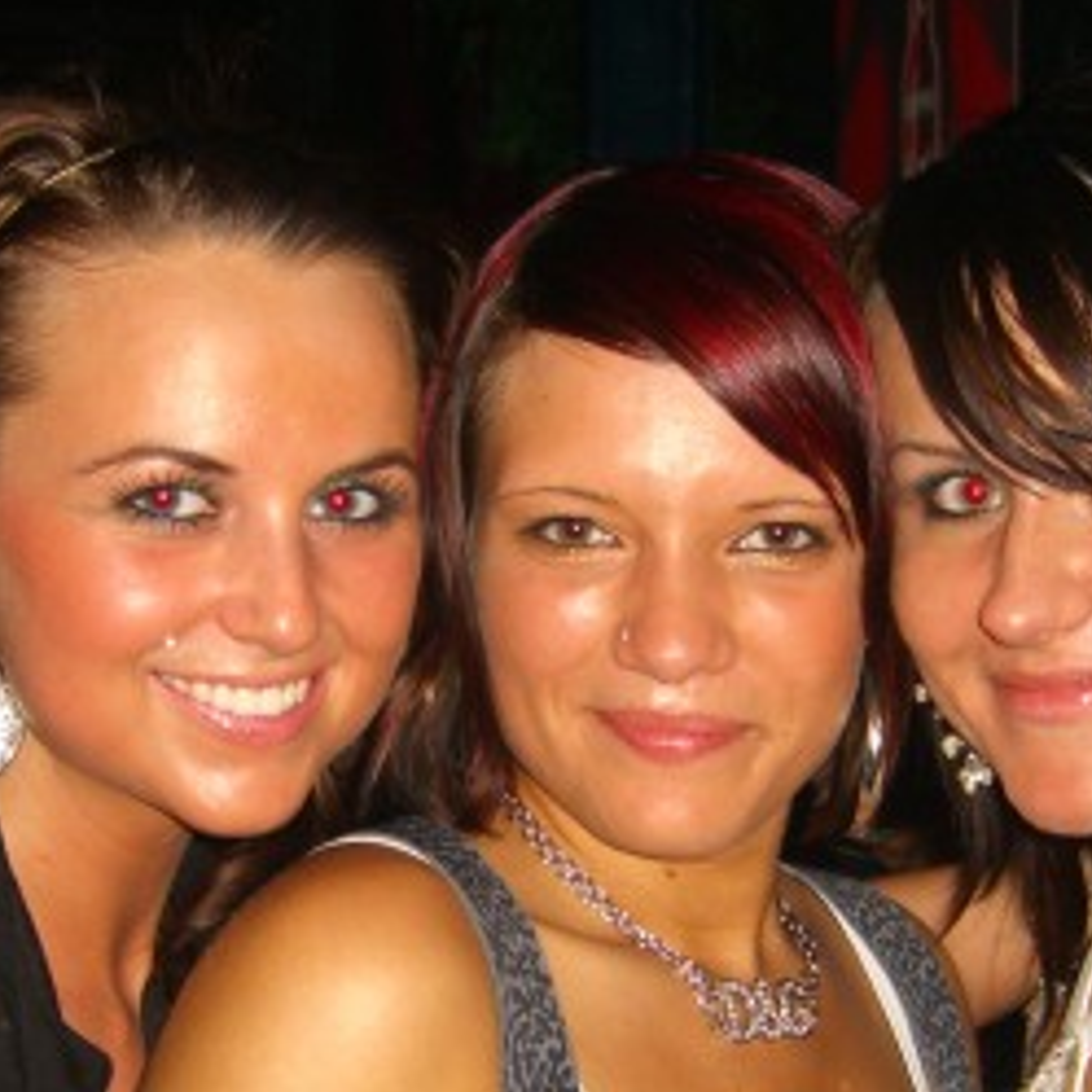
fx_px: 2891
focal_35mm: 81
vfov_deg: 21.2
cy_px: 820
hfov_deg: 21.4
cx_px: 601
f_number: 2.8
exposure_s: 1/60
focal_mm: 7.9
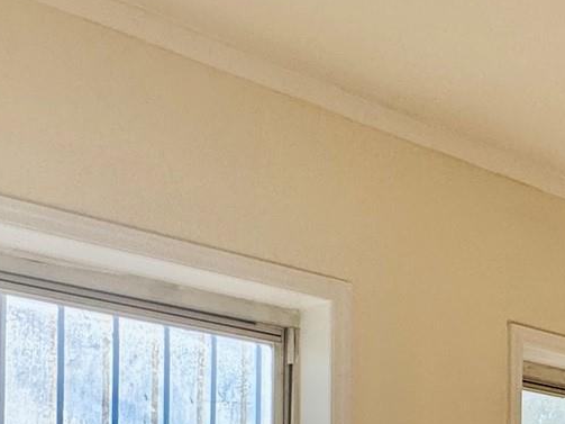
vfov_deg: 22.4
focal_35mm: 57
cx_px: 1098
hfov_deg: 19.9
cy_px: 581
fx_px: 930
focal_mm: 2.22
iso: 40
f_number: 2.2
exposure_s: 1/515
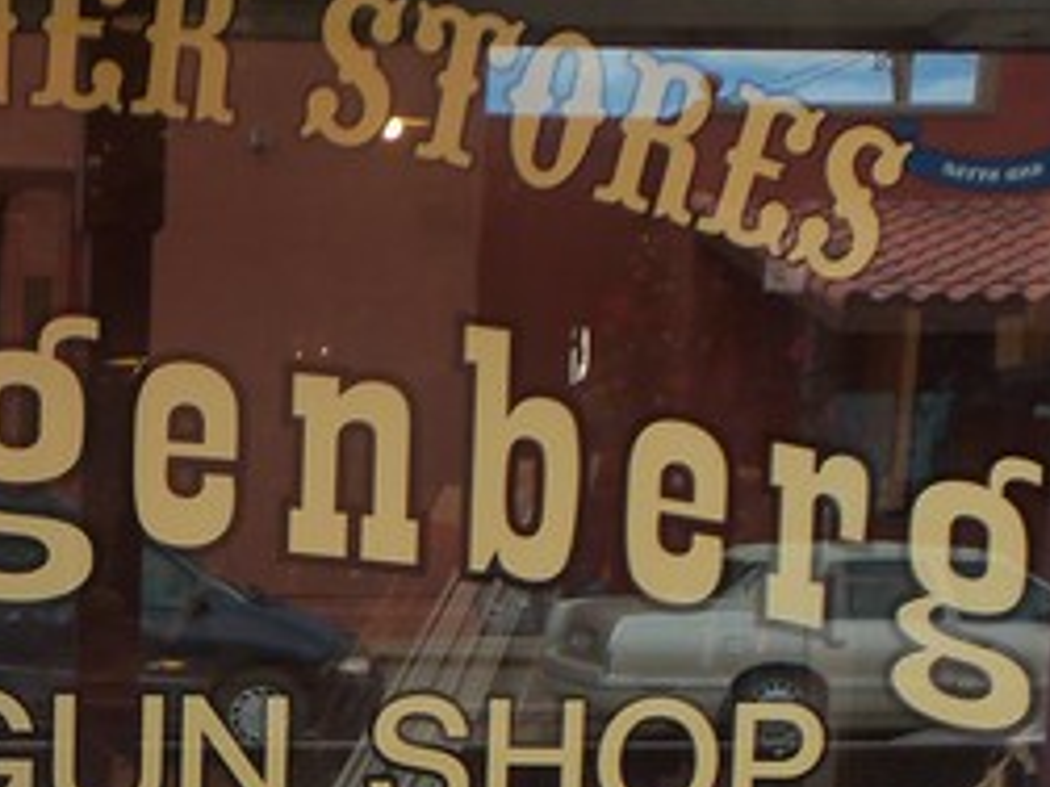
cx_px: -109
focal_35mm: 97
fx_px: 2941
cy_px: 913
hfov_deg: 19.4
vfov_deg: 14.8
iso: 80
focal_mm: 6.7
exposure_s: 1/80
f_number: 3.7
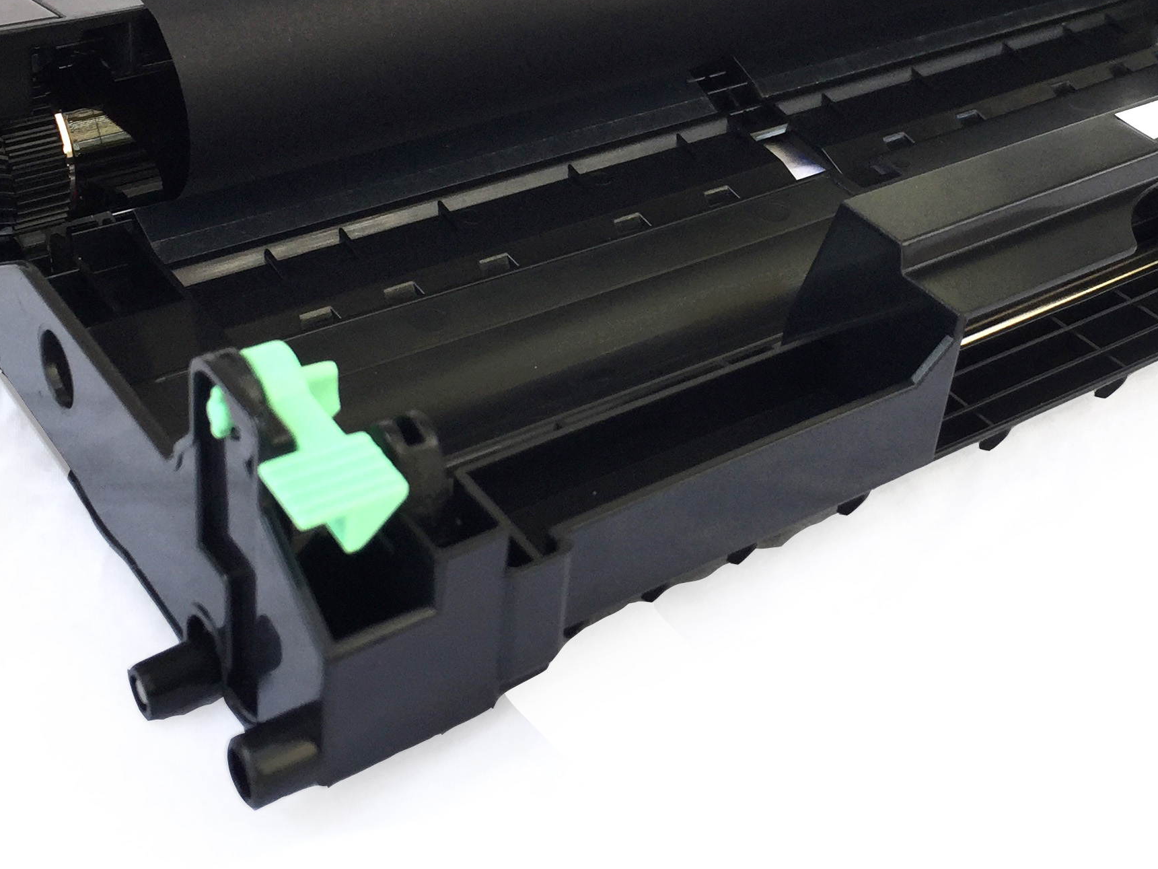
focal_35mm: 55
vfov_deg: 26.1
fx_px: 1840
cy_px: 184
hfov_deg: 34.7
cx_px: 740
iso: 32
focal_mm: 4.15
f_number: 2.2
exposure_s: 1/359
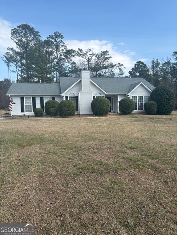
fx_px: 177
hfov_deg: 53.0
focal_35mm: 26
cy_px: 118
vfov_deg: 67.3
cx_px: 88
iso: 50
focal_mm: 5.96
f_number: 1.6
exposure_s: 1/1953
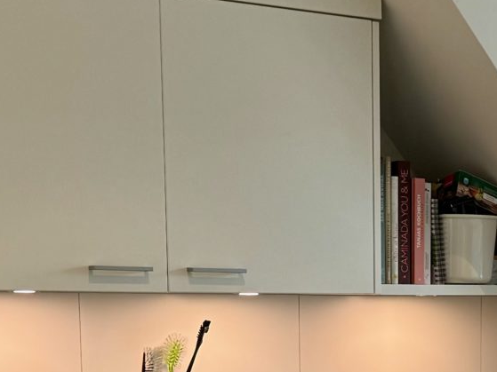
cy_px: 520
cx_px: 459
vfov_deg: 12.9
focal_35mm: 110
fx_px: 1579
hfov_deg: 17.6
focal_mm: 6.76
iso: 125
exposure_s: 1/100
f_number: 1.78
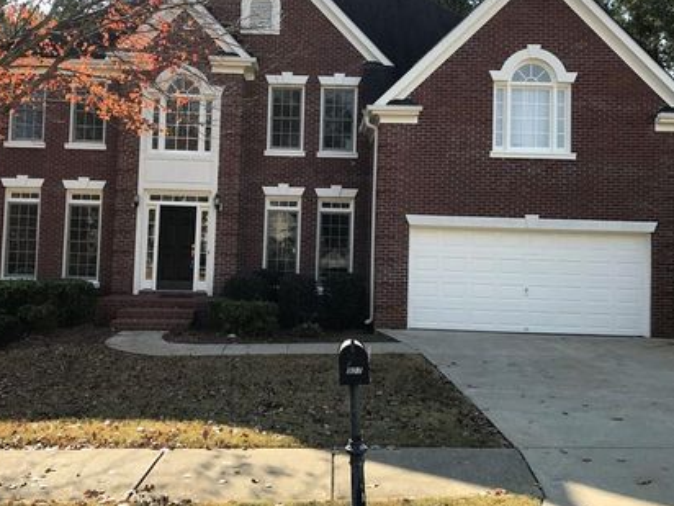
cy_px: 220
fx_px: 662
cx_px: 309
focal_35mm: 34
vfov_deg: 41.7
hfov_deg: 53.9
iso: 20
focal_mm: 3.99
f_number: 1.8
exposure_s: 1/798
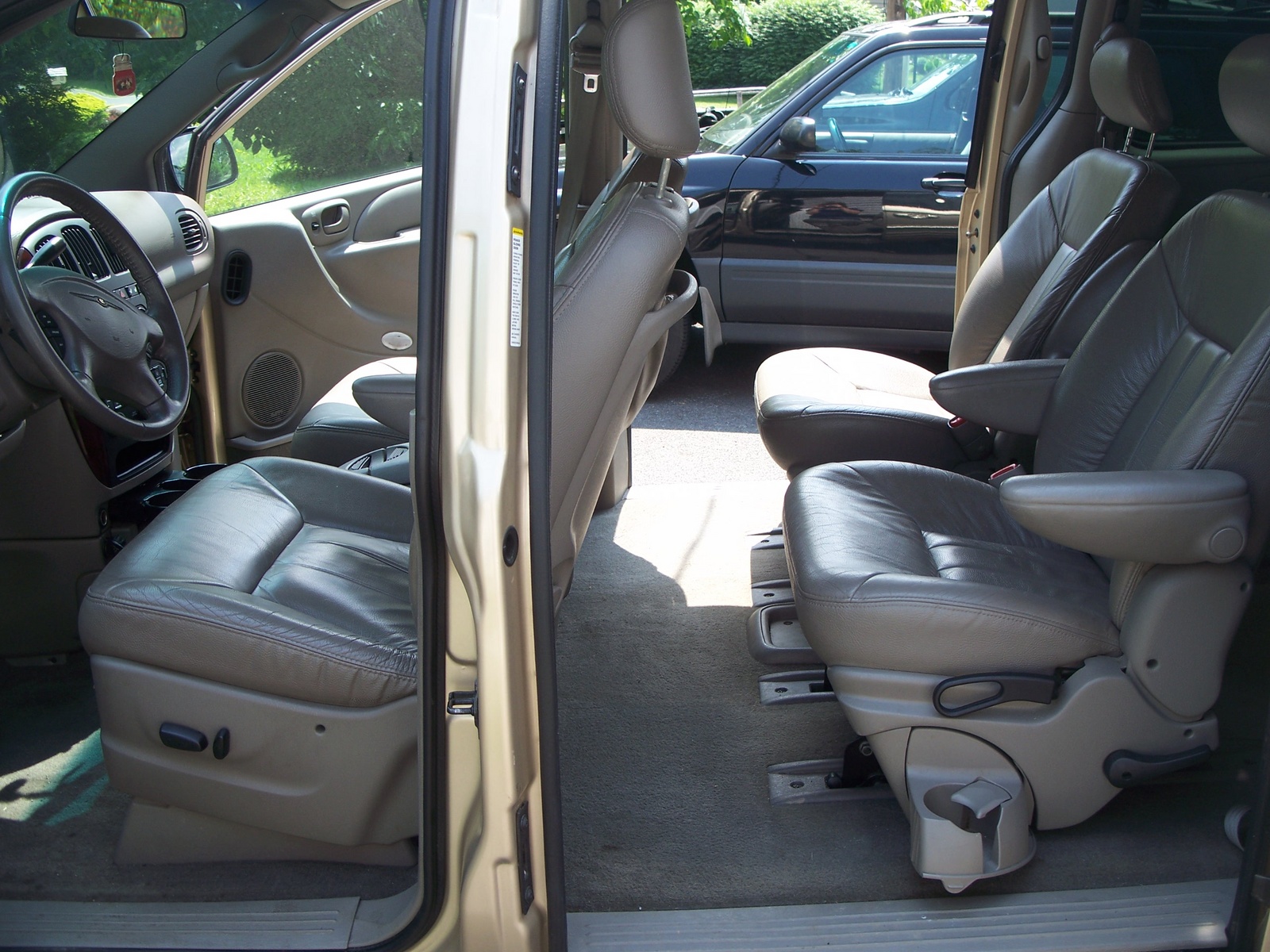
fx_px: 1357
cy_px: 476
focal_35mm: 37
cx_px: 635
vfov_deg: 38.7
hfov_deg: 50.1
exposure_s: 1/160
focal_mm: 7.8
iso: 64
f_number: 2.8
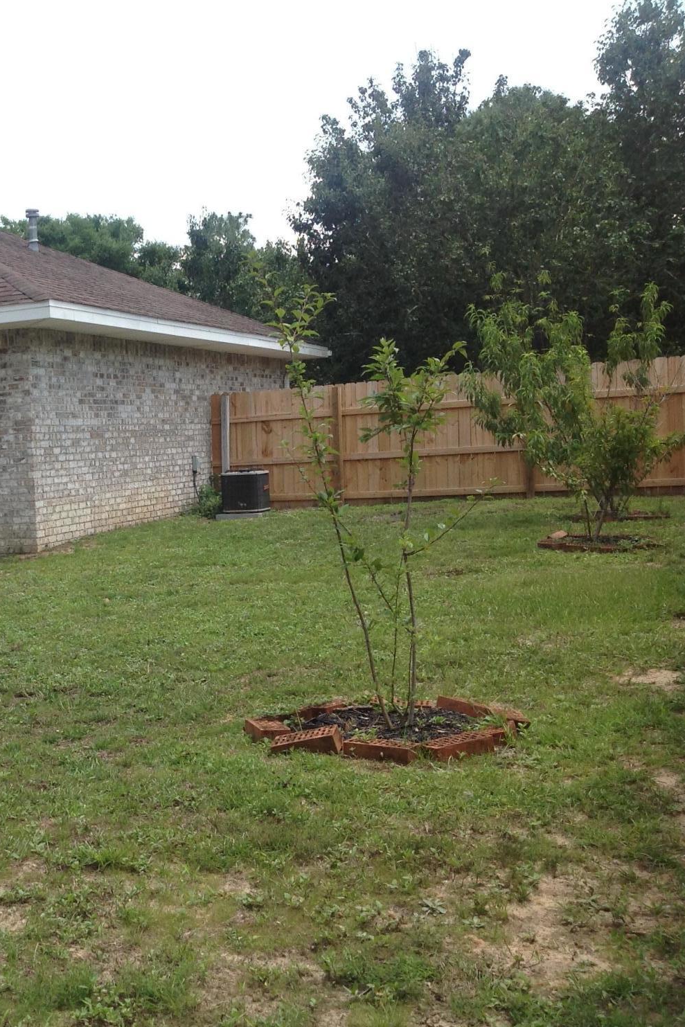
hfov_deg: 26.1
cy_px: 514
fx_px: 1398
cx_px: 3
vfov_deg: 40.3
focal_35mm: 49
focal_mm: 4.28
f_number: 2.4
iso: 50
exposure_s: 1/756
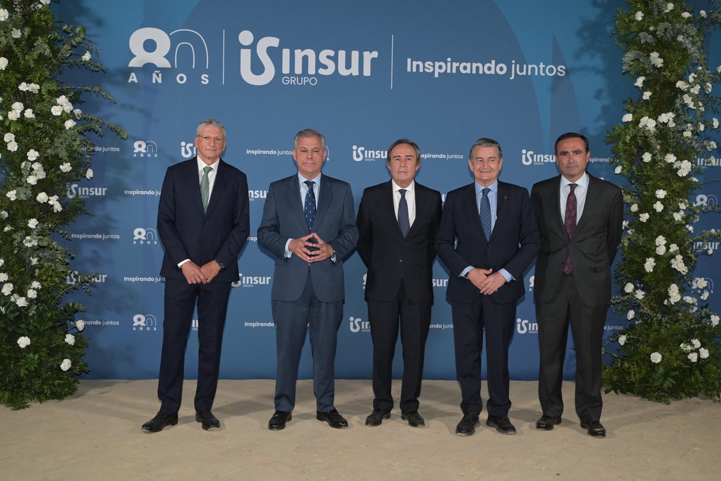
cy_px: 240
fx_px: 781
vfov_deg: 34.2
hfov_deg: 49.6
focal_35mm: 39
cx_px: 360
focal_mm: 39
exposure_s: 1/160
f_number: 3.5
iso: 1600
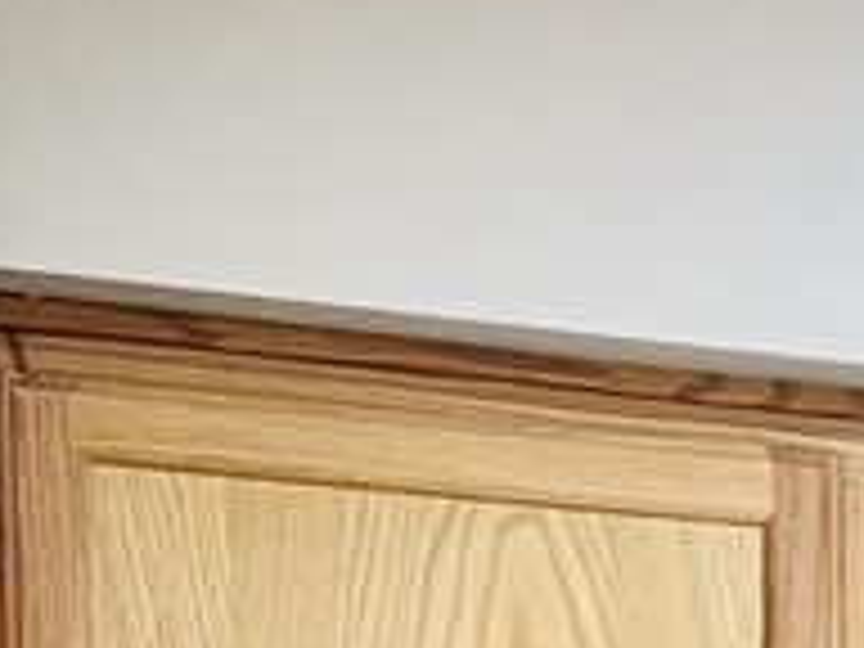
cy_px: 2259
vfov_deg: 6.6
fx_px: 4867
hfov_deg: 8.6
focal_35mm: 195
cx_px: 2493
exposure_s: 1/60
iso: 160
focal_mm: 5.7
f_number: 1.5
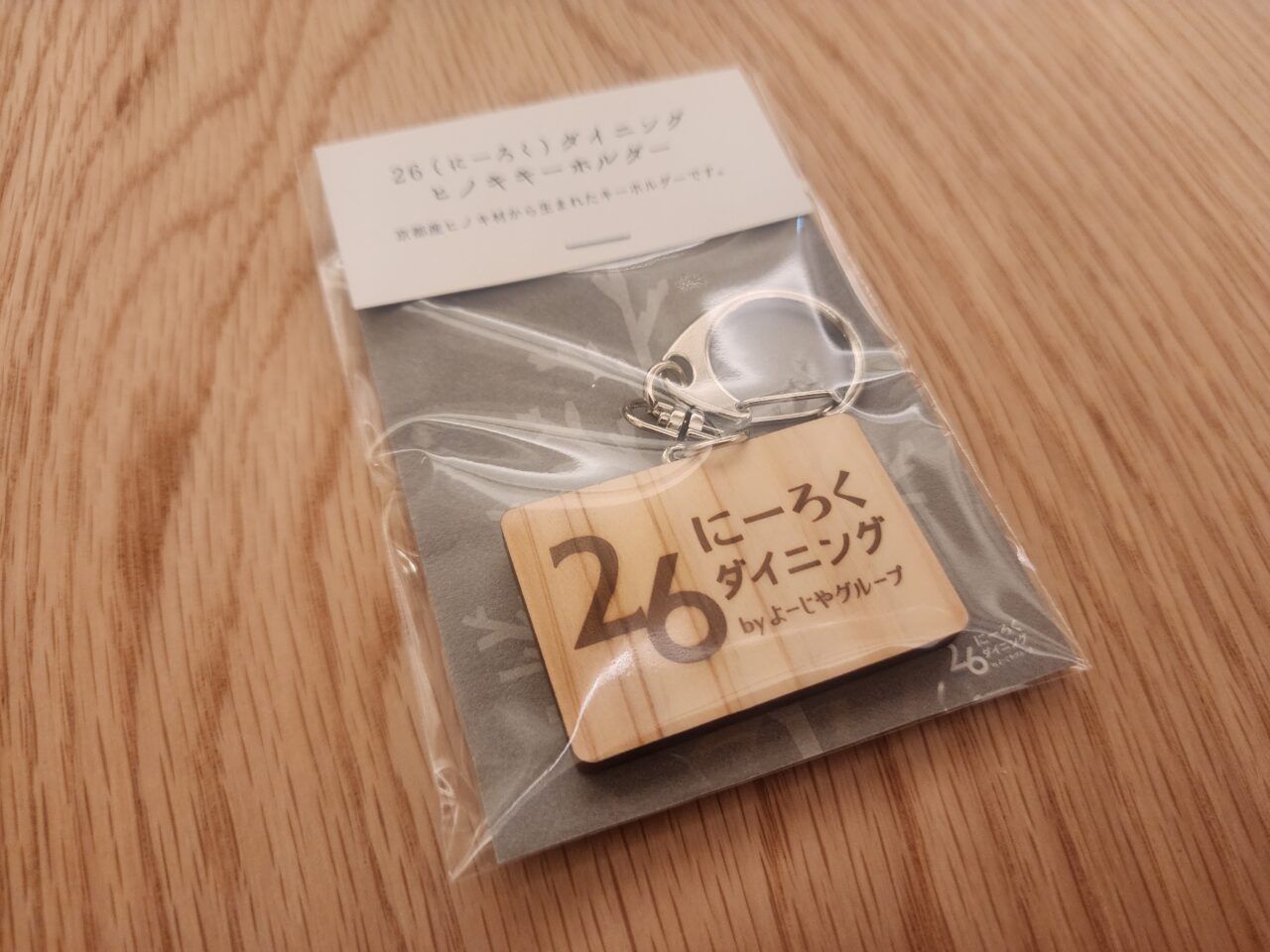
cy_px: 476
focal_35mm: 23
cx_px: 635
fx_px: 844
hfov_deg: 73.9
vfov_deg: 58.9
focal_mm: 6.4
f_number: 1.8
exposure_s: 1/120
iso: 500
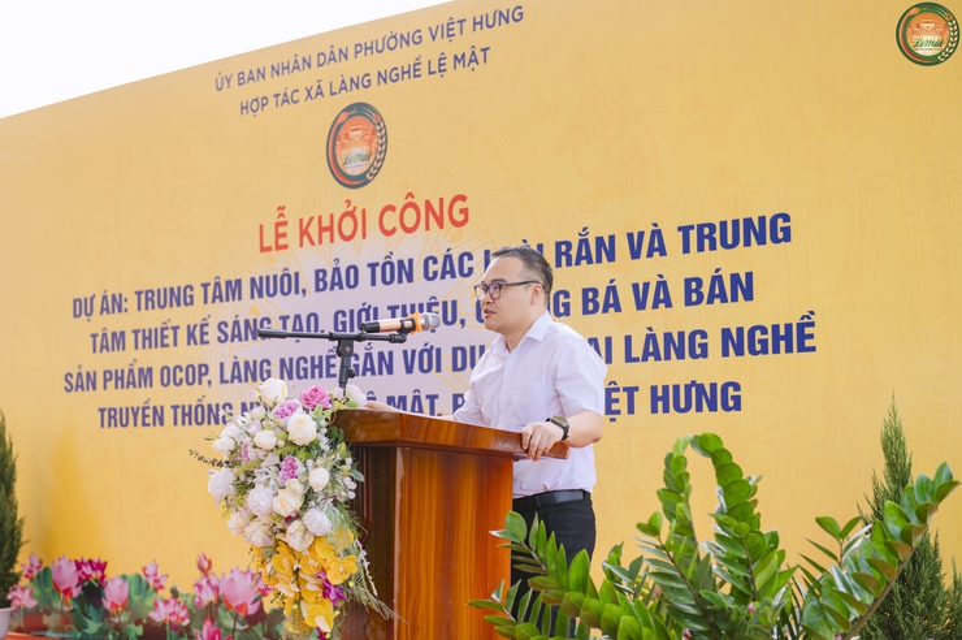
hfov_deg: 34.5
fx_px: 1548
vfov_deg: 23.3
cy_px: 320
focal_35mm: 58
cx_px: 481
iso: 125
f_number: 4
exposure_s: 1/200
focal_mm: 58
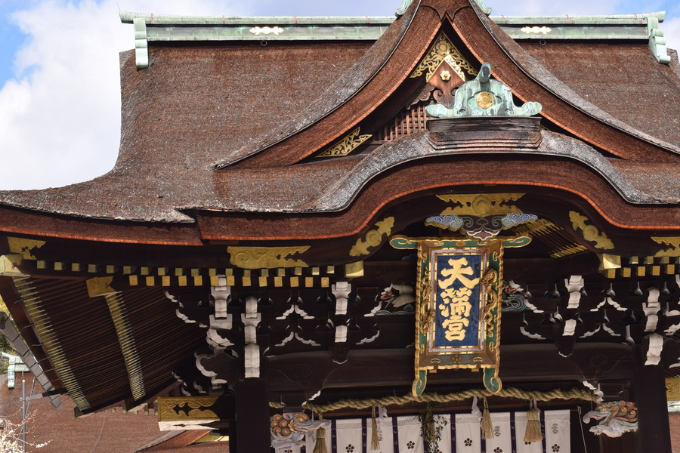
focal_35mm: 76
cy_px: 273
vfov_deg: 17.9
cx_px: 445
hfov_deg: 26.5
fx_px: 1435
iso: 400
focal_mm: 38
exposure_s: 1/640
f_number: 9
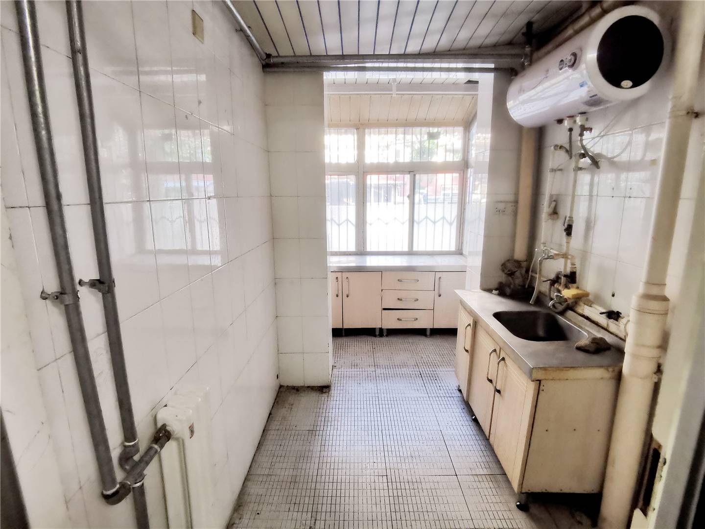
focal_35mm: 17
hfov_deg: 91.0
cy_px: 264
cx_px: 352
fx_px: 346
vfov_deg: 74.7
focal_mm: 2.26
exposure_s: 1/33.3
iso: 400
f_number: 2.2
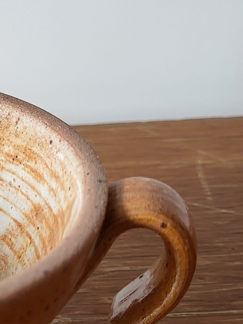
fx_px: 796
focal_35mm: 85
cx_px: -110
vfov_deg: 23.0
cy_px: 205
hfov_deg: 16.1
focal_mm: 5.4
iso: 100
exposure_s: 1/100
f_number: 1.8
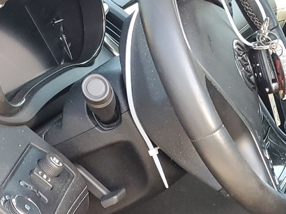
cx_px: 304
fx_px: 744
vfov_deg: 15.7
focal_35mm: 90
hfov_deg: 20.8
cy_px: 264
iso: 94
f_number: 1.5
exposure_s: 1/120
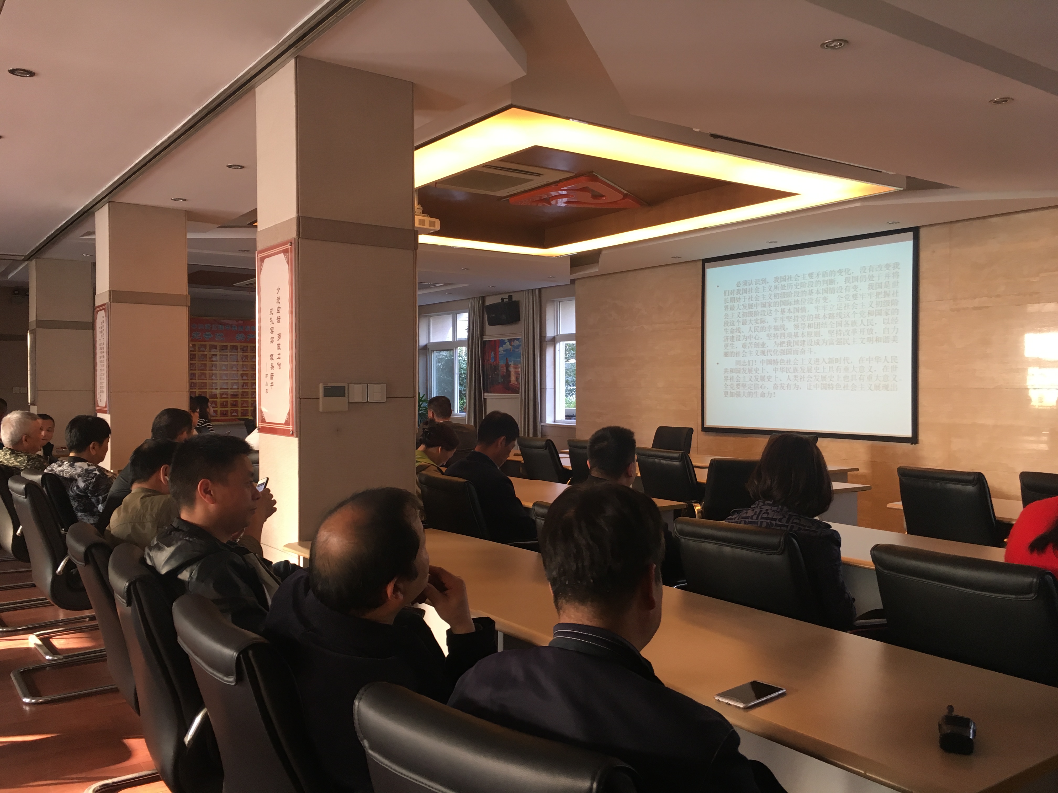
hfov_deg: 61.7
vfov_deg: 48.2
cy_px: 396
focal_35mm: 29
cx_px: 529
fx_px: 886
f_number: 2.2
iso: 64
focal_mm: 4.15
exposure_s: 1/33
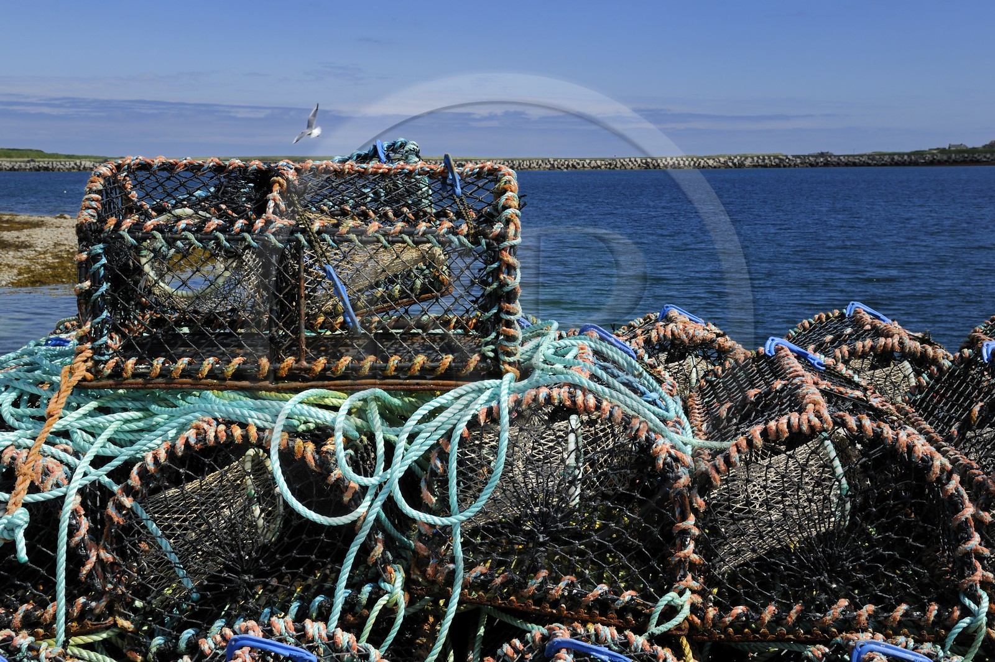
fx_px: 1243
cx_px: 498
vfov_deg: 29.8
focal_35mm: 45
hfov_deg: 43.6
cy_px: 331
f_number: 13
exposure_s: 1/250
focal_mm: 45
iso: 200
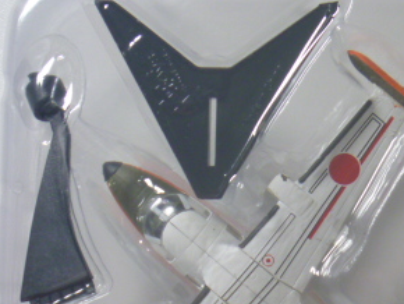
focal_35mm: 119
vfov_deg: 12.4
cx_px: 428
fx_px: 1390
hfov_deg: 16.1
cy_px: 273
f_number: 3.8
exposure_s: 1/40
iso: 160
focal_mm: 9.6
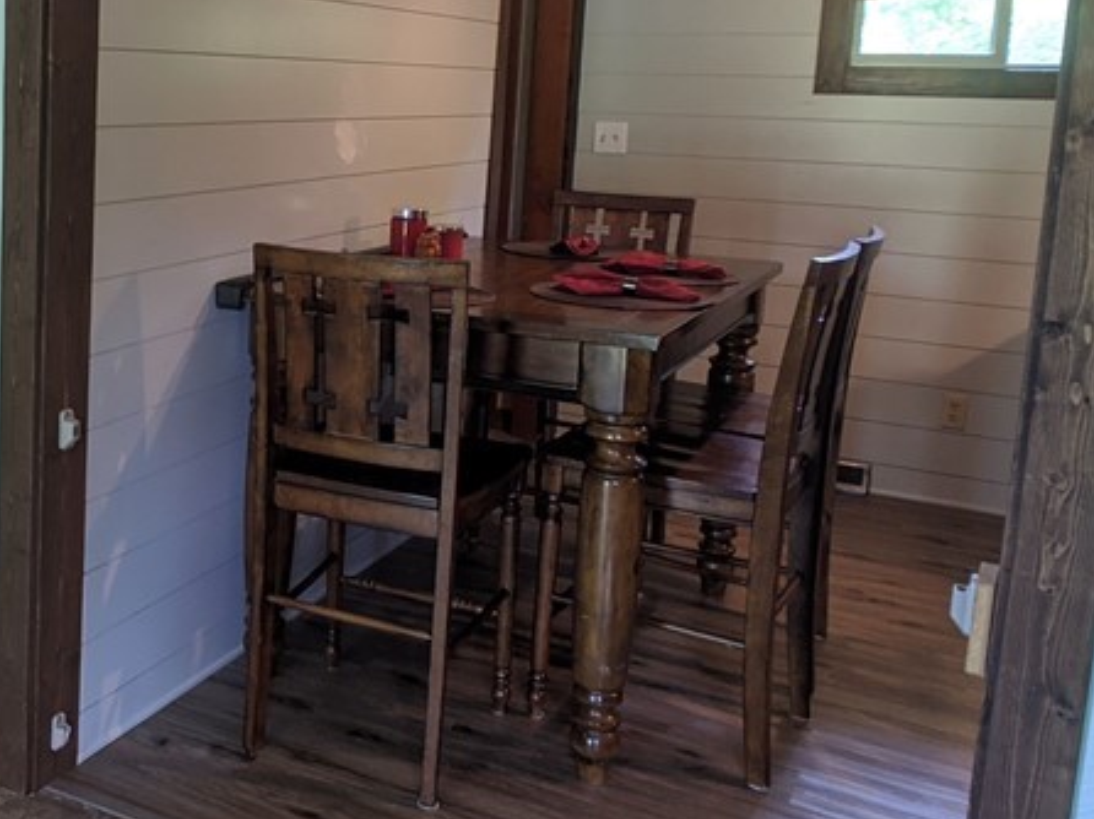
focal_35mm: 62
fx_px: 1958
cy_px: 255
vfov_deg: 23.5
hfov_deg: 30.2
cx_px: 157
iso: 104
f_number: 1.73
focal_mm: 4.38
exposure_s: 1/23.8
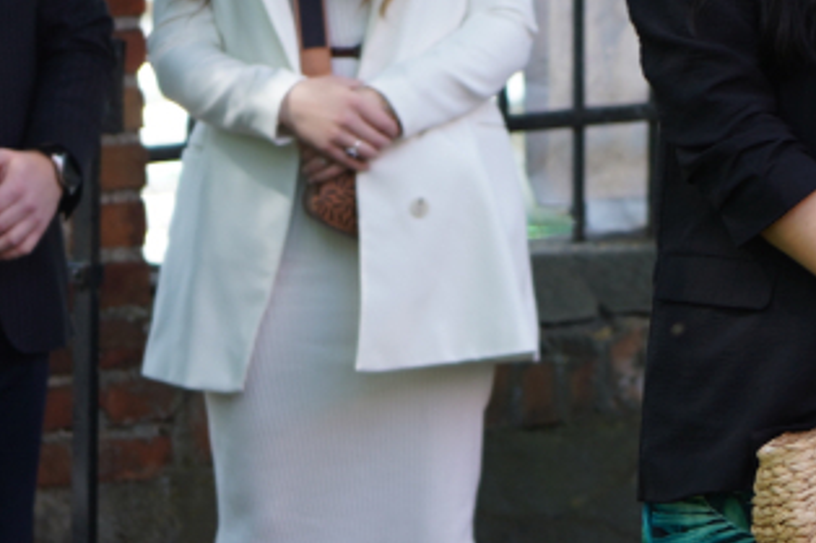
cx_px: 899
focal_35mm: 435
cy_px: 321
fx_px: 9854
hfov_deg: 4.7
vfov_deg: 3.2
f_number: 4
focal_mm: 105
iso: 100
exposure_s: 1/125
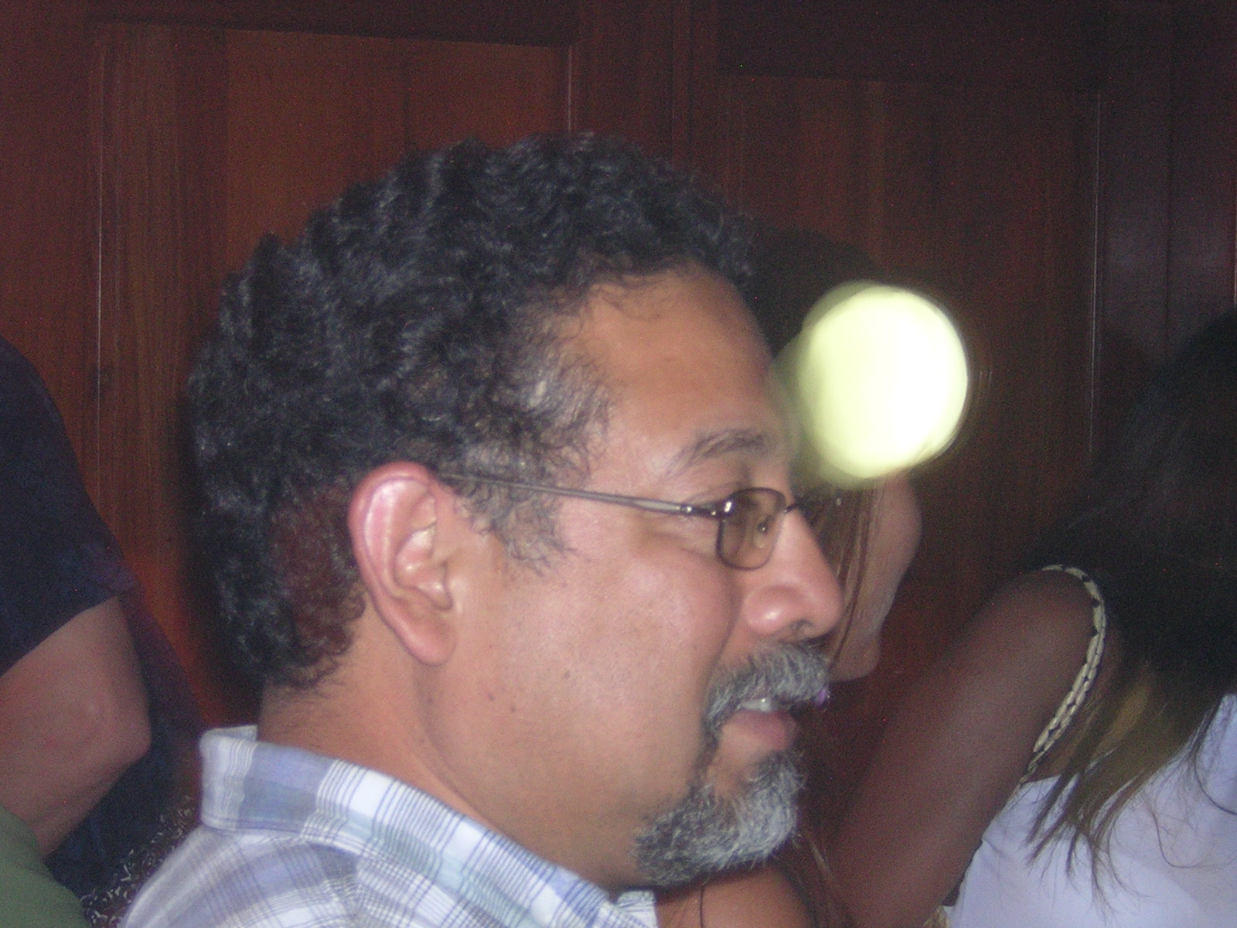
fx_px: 3323
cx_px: 618
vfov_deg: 15.9
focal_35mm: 93
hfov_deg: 21.1
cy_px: 464
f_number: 4.3
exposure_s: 2
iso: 400
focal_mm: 12.1
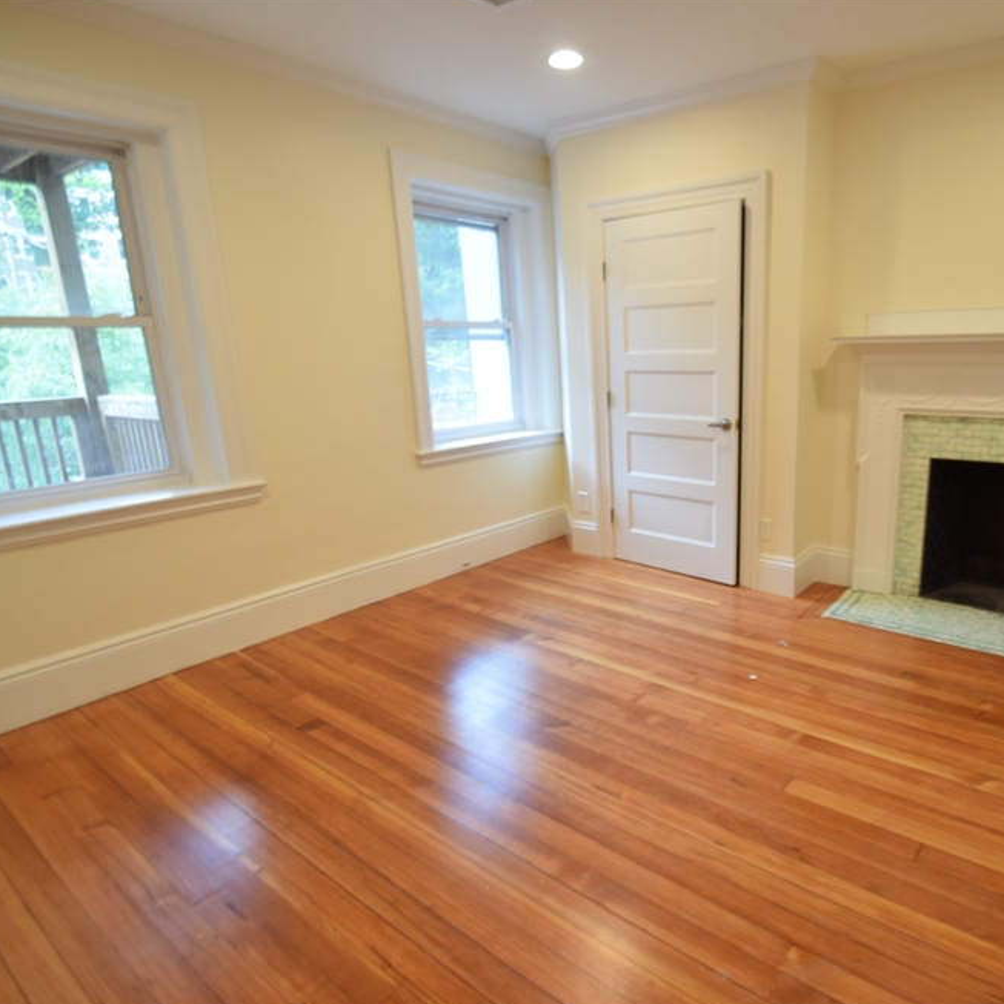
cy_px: 519
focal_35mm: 20
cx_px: 649
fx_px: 656
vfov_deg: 74.8
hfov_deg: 73.1
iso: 560
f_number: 4
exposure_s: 1/60
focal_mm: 10
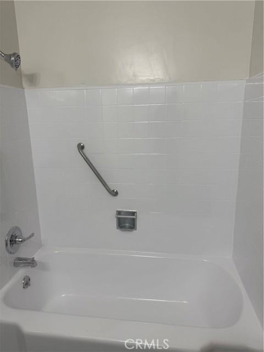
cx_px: 132
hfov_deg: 56.8
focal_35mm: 24
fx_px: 244
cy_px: 176
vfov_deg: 71.6
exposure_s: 1/120
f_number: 1.78
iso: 100
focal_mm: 6.76
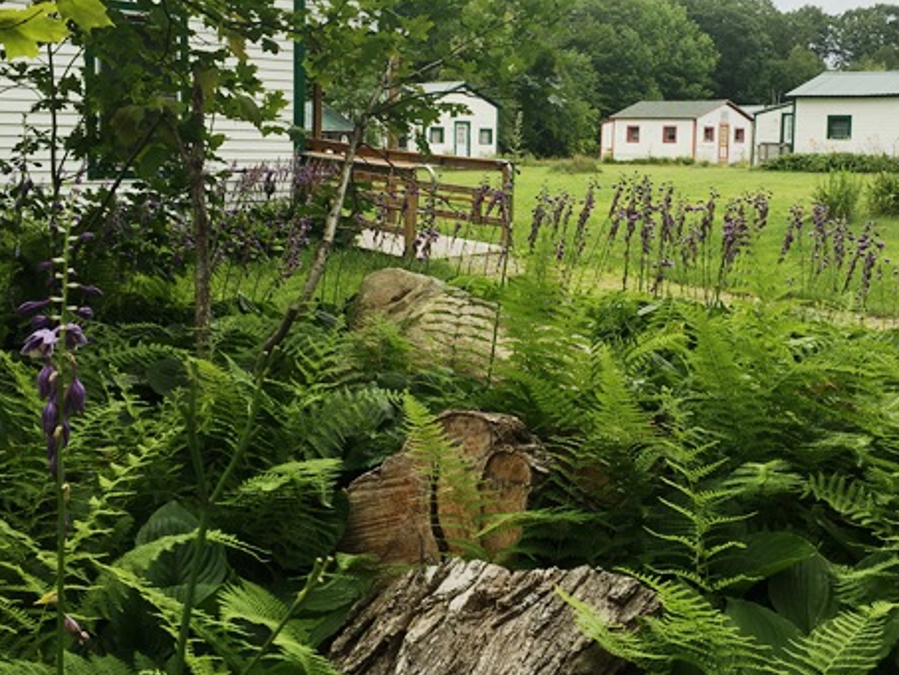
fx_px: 1065
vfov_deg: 34.9
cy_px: 230
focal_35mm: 41
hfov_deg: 45.5
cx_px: 536
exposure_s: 1/478
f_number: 2.2
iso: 25
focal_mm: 4.15
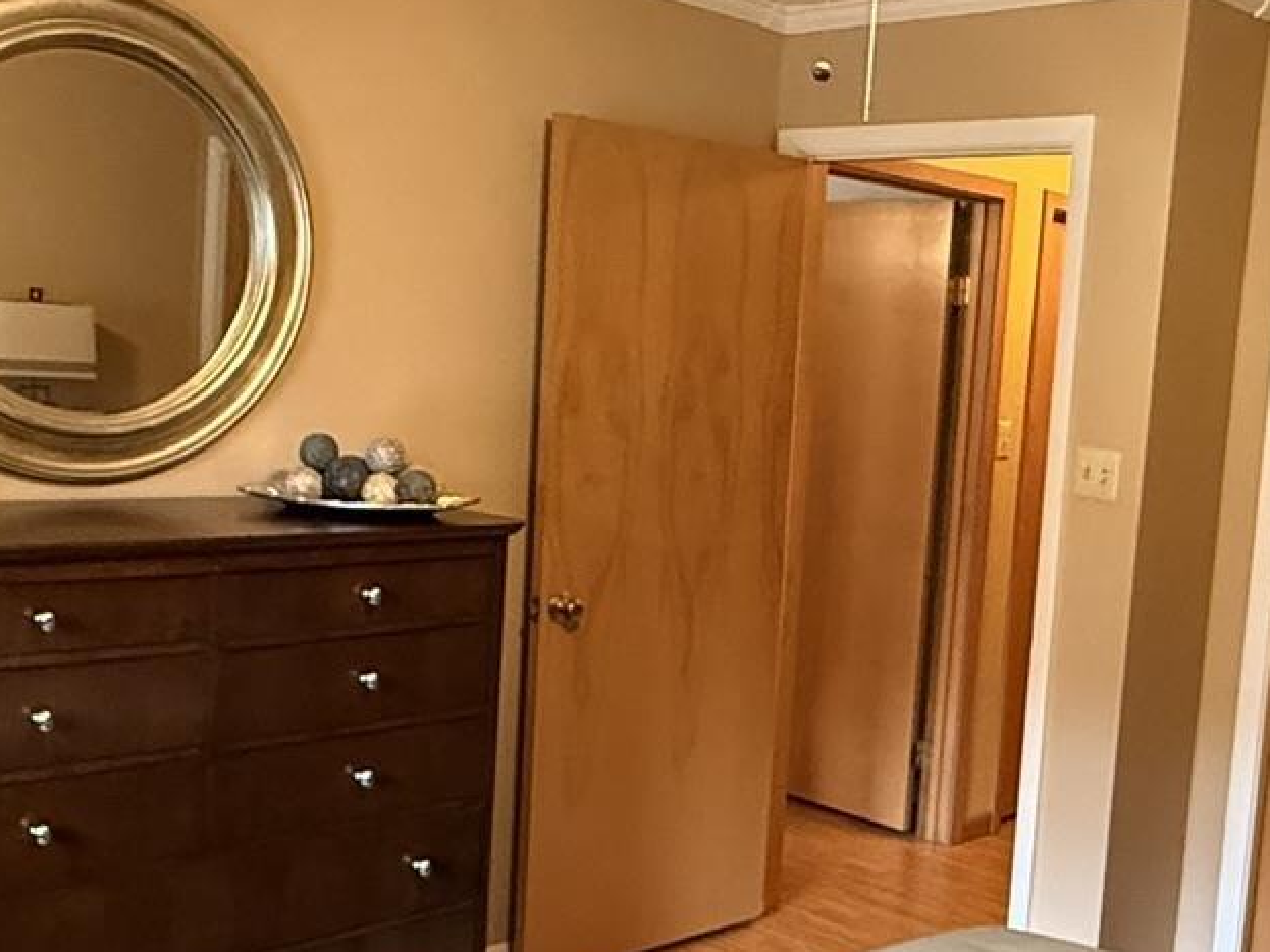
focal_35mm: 46
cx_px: 773
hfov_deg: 41.0
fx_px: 1687
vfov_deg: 31.5
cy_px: 546
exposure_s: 1/60
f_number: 2.2
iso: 1000
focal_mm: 2.22
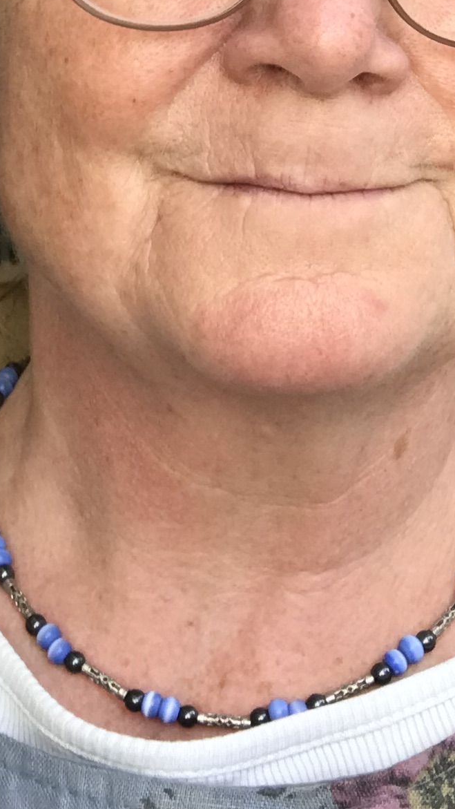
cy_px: -26
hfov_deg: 13.2
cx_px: 233
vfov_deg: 22.2
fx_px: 1973
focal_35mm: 92
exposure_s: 1/100
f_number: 2.2
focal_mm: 2.87
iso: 25
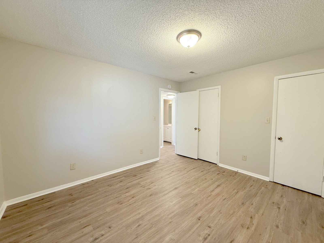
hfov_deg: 102.1
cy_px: 122
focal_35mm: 14
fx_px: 131
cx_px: 162
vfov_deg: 85.7
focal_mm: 2.22
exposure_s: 1/60
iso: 160
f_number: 2.2
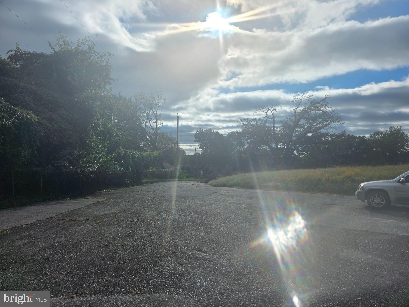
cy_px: 154
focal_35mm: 23
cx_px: 204
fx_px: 272
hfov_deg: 73.9
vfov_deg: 58.9
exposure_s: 1/7944
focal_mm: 6.3
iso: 20
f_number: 1.7
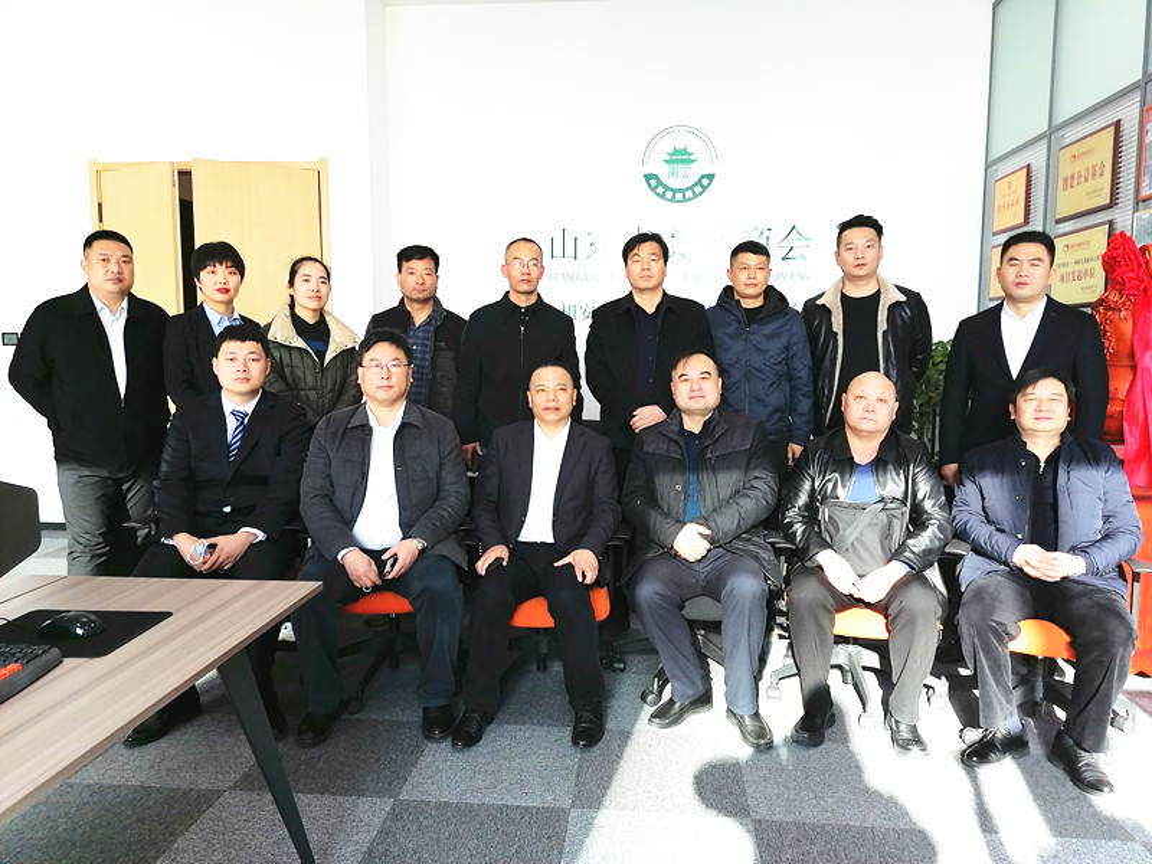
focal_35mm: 26
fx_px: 865
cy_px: 432
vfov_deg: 53.1
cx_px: 576
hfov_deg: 67.3
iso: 64
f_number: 1.8
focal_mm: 5.3
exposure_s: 1/100
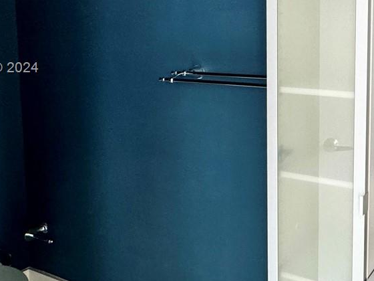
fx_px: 432
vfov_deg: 35.1
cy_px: 69
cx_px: 359
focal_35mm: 40
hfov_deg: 41.7
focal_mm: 2.22
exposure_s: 1/60
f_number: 2.2
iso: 200
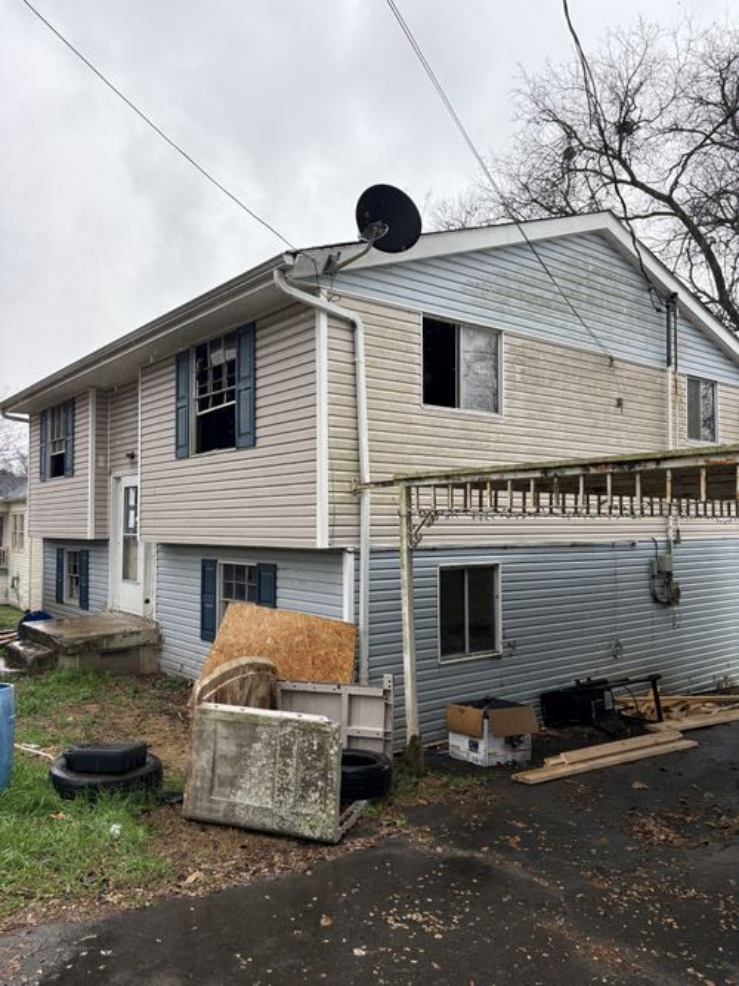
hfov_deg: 53.0
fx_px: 740
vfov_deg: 67.3
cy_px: 493
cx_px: 370
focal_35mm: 26
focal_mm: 5.96
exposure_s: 1/200
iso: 50
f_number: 1.6
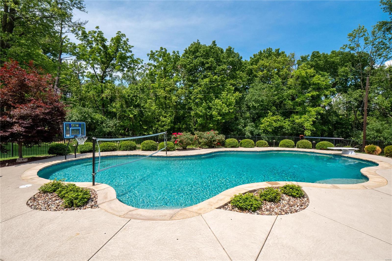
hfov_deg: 96.7
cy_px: 130
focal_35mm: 16
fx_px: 174
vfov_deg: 73.7
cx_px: 196
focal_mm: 8
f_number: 8
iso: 400
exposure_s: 1/800
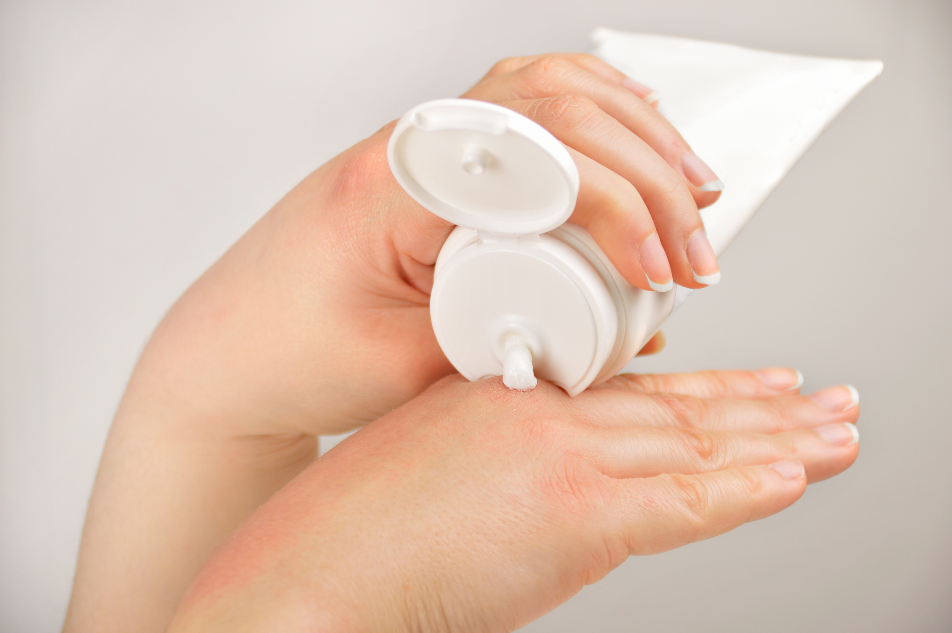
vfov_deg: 9.3
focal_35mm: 147
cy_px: 316
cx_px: 476
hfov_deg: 14.0
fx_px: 3884
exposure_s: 1/60
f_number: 5.6
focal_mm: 98
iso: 100
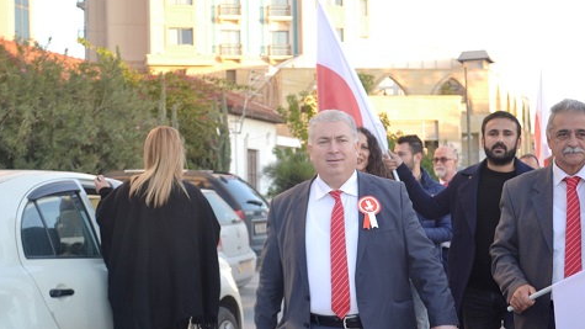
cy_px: 189
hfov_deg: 29.0
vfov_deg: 16.5
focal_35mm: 73
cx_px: 291
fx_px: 1132
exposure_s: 1/100
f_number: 5.3
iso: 400
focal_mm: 46
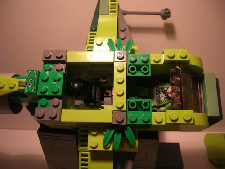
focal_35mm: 34
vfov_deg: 41.8
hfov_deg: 54.0
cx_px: 112
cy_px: 84
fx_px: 221
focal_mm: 5.7
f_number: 2.9
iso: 50
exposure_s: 1/43
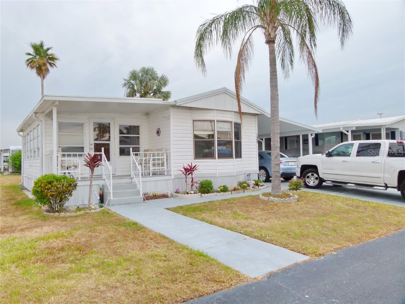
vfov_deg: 54.9
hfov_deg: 69.4
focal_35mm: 25
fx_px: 292
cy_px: 152
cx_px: 202
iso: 100
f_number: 4
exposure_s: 1/200
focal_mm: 4.5
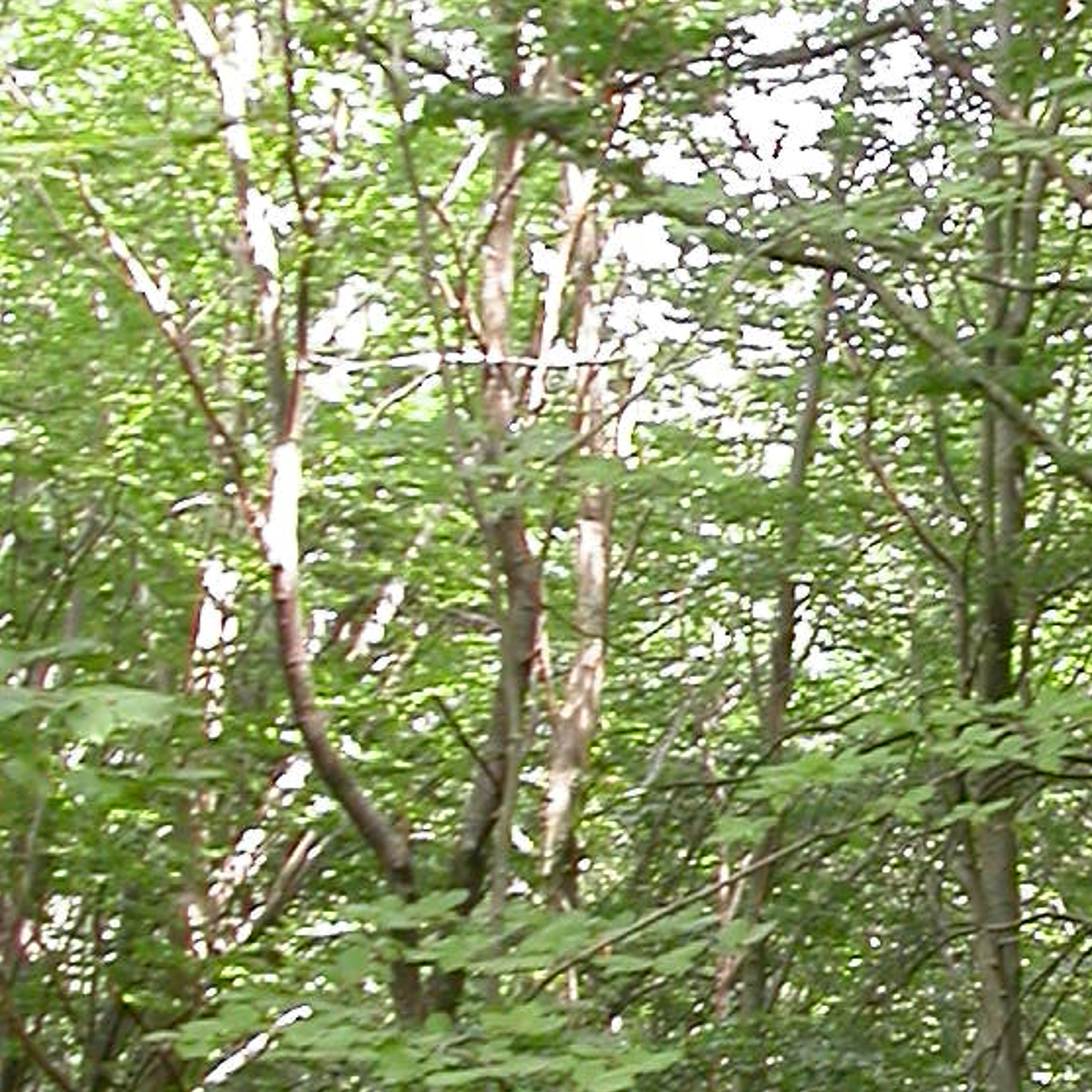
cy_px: 621
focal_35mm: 137
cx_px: 1341
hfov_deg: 12.4
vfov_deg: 12.7
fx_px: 4890
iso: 100
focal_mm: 7.85
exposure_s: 1/47.5
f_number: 3
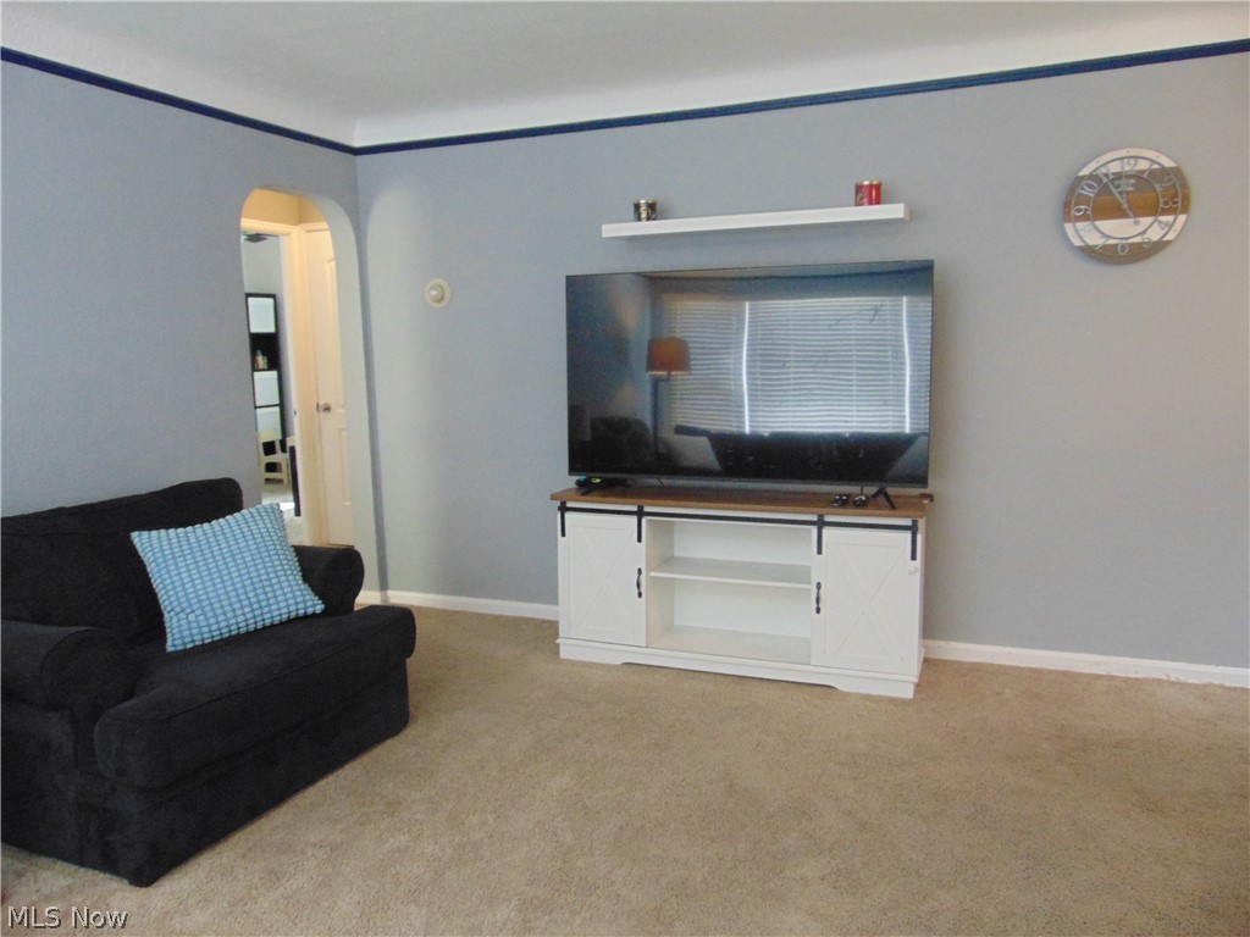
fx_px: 903
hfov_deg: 69.4
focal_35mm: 25
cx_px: 625
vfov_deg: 54.9
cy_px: 468
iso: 400
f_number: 3
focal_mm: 4.5
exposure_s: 1/30
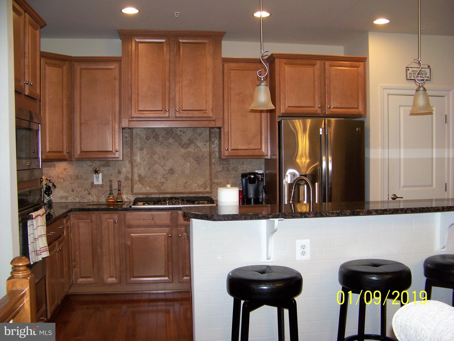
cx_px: 227
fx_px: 472
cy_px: 170
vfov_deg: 39.7
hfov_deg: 51.4
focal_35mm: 36
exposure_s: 1/30
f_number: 2.8
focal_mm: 5.85
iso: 64
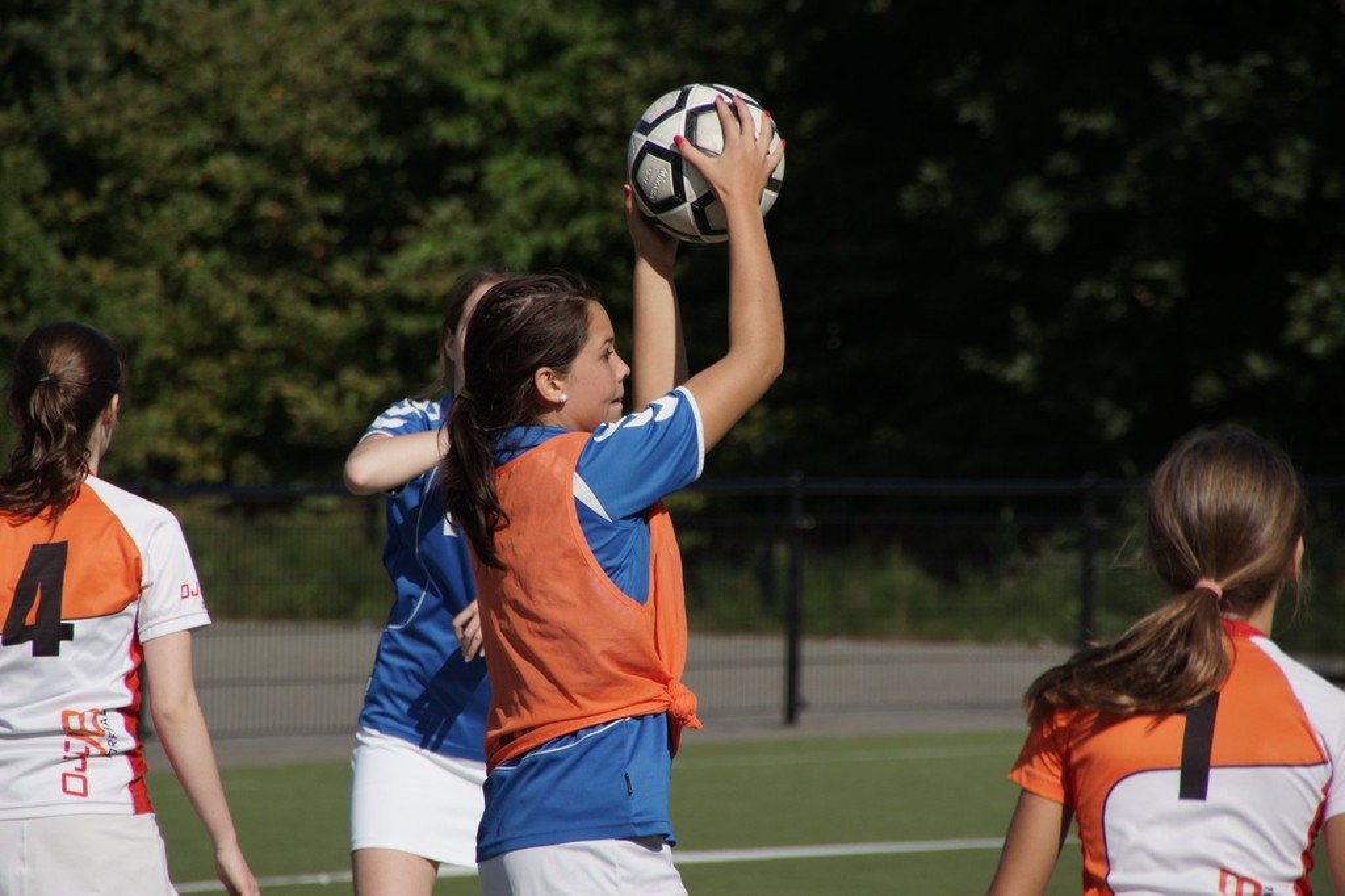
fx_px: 14005
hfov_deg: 5.5
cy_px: 448
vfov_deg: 3.7
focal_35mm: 375
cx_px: 672
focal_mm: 250
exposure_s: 1/1000
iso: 200
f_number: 8
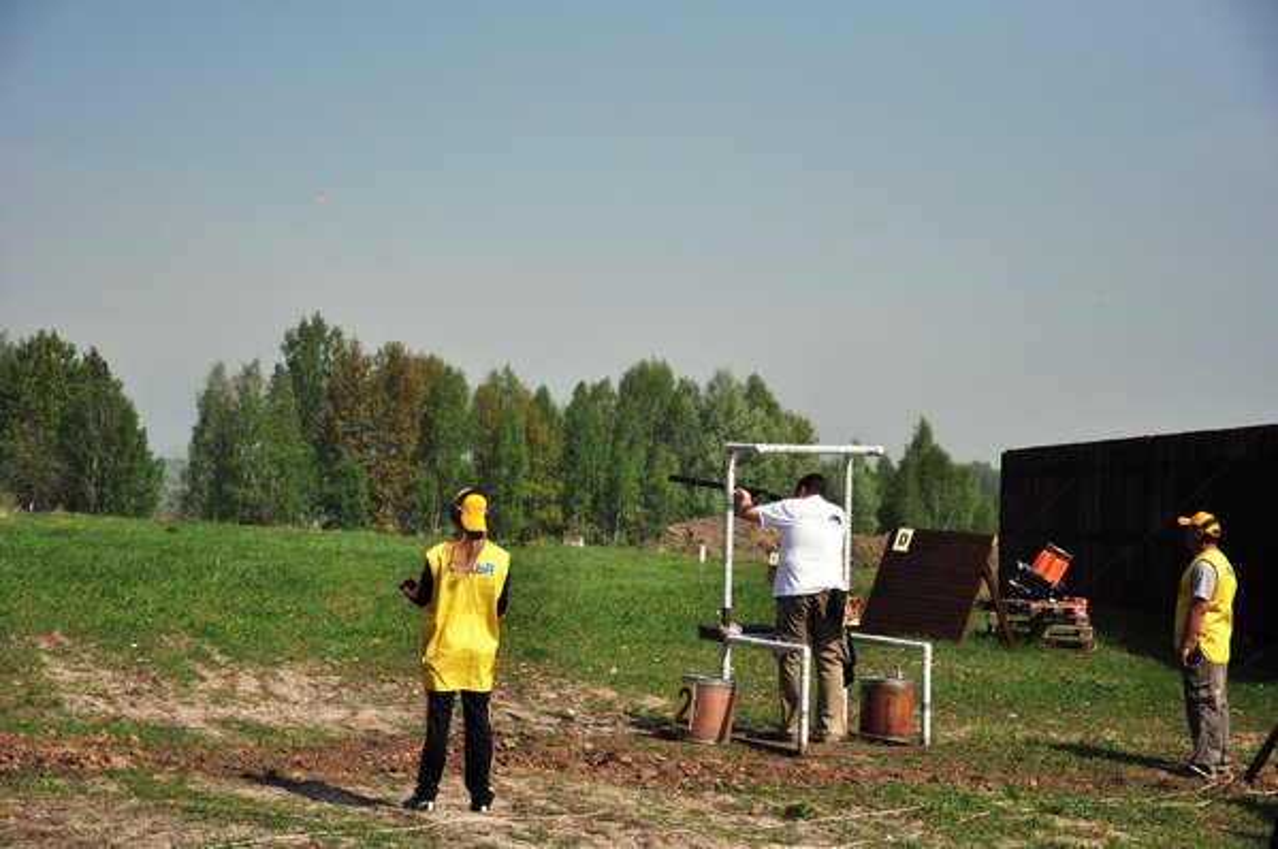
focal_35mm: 75
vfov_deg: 18.1
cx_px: 639
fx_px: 2660
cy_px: 424
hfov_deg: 27.0
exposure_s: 1/4000
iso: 200
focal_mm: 50
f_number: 5
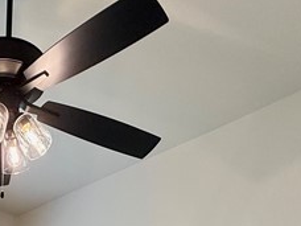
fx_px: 548
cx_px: 9
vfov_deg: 16.2
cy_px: 485
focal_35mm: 63
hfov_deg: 29.0
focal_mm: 2.22
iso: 64
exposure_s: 1/60
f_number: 2.2
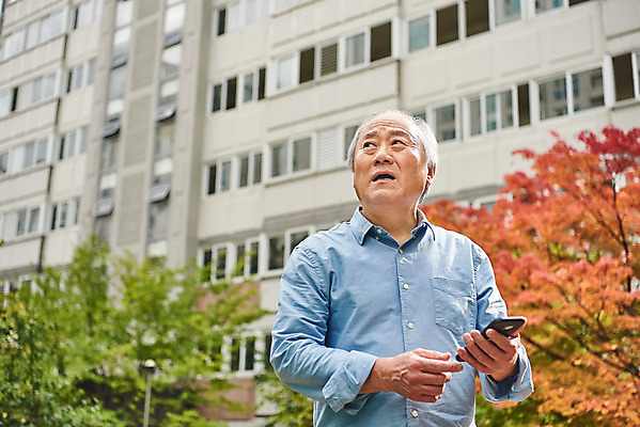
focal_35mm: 46
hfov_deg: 42.7
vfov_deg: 29.3
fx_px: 818
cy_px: 214
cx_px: 320
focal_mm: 46
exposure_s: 1/1600
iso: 320
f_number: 2.8
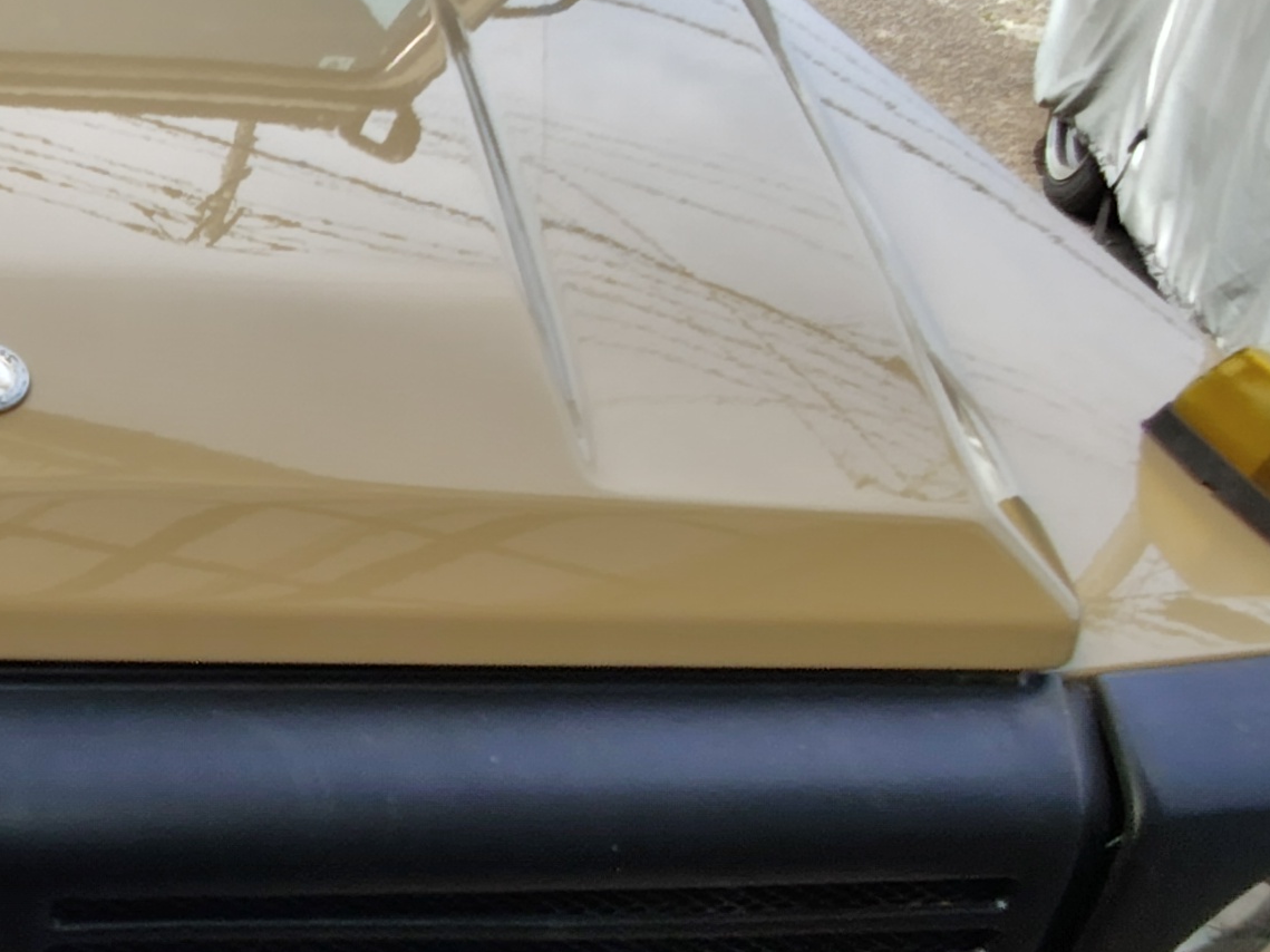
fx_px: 1577
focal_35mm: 43
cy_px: 501
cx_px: -98
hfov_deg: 37.4
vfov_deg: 33.6
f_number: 2.4
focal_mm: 1.6
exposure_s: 1/381
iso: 50
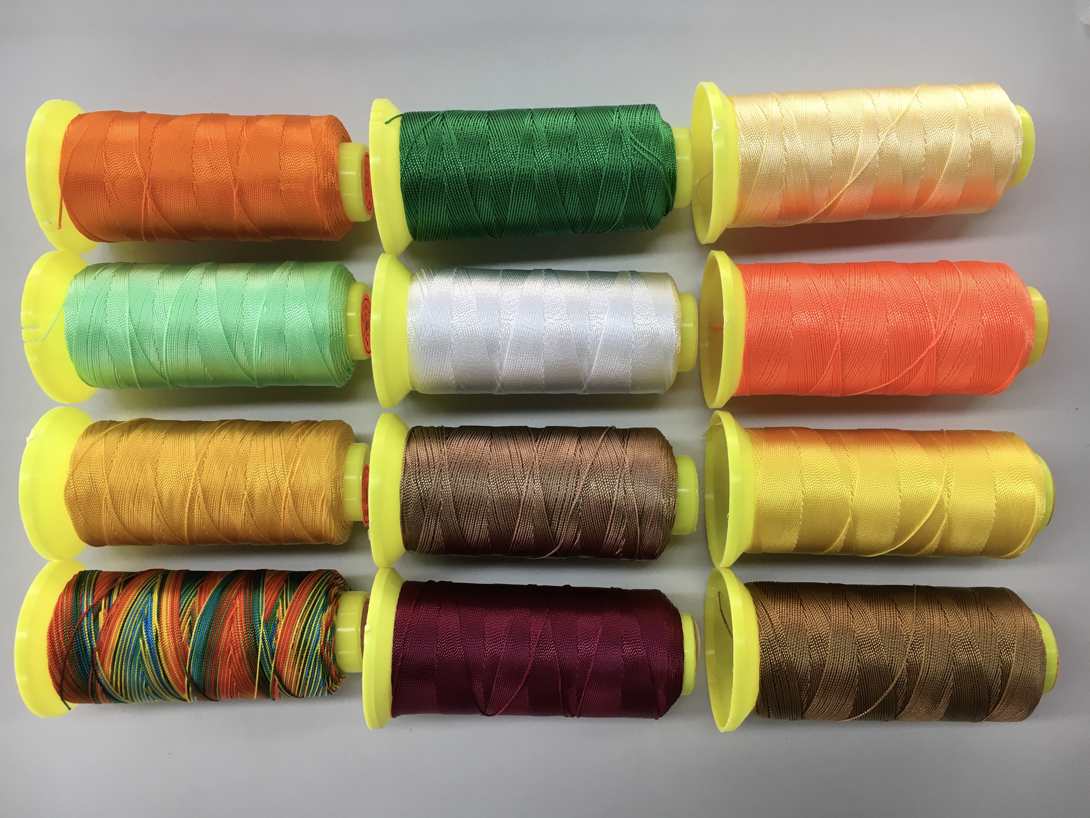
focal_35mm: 29
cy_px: 409
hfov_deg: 61.7
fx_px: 913
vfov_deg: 48.2
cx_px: 545
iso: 25
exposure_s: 1/30
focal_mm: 4.15
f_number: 2.2
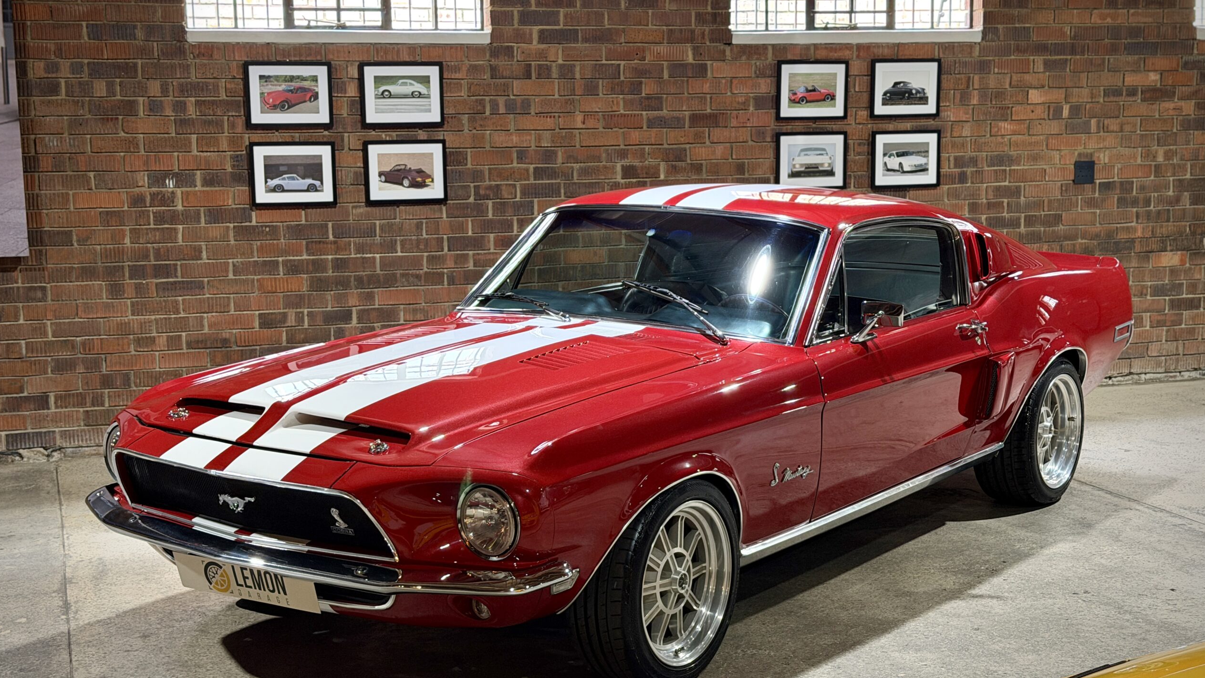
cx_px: 599
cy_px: 366
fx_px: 1693
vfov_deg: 22.6
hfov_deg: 39.2
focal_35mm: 53
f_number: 1.78
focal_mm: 6.76
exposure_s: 1/33
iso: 200
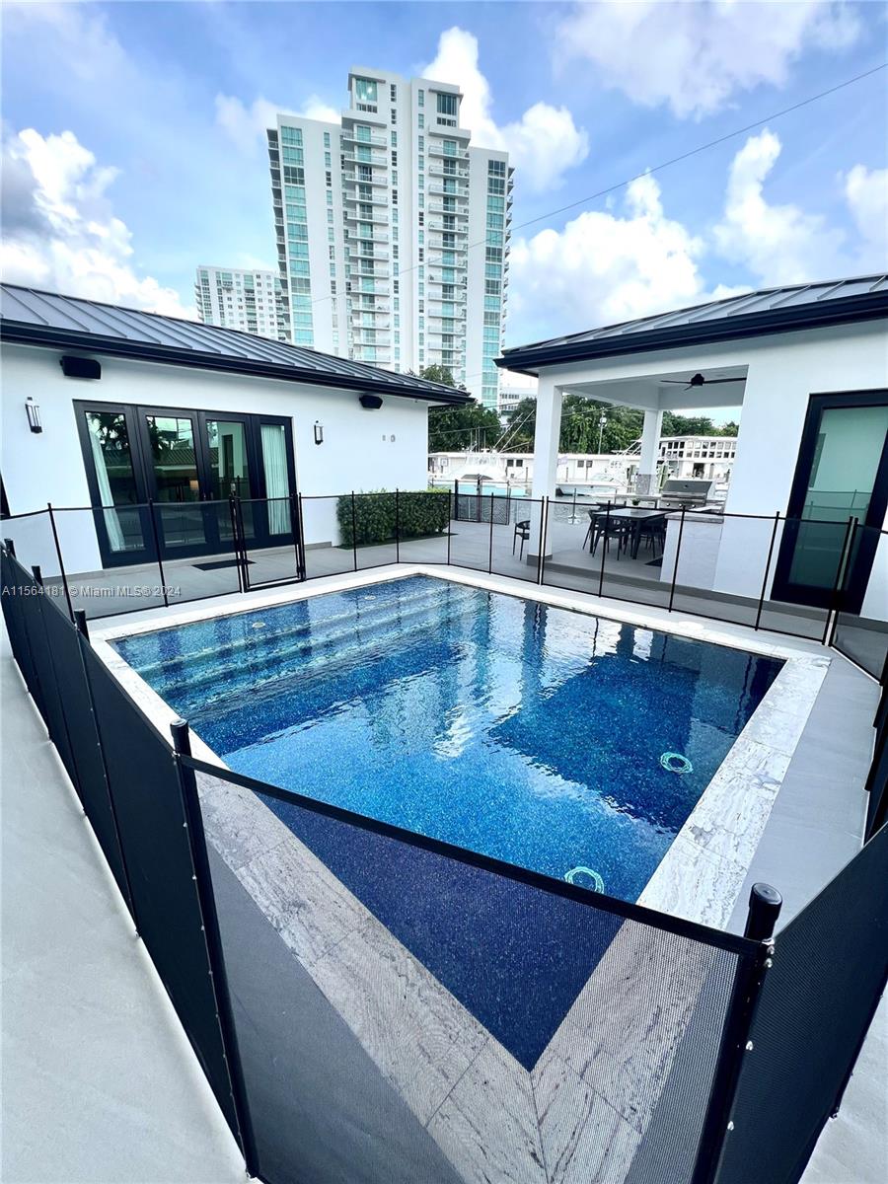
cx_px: 444
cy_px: 592
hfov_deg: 89.9
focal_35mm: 13
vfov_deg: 106.2
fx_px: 445
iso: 32
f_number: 1.8
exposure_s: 1/467
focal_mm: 1.57
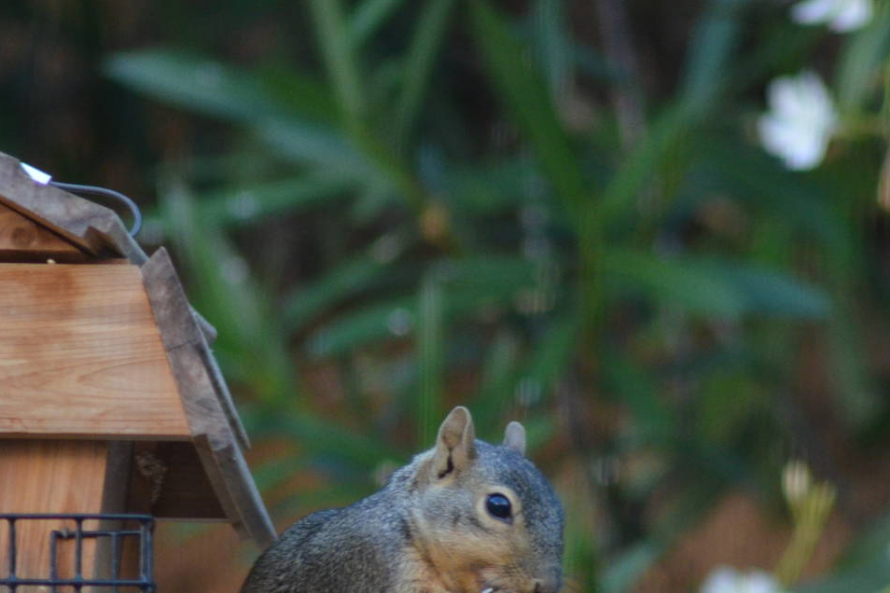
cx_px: 367
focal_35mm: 753
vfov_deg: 1.8
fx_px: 18614
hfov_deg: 2.7
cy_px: 450
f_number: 5.6
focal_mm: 300
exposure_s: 1/320
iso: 1600
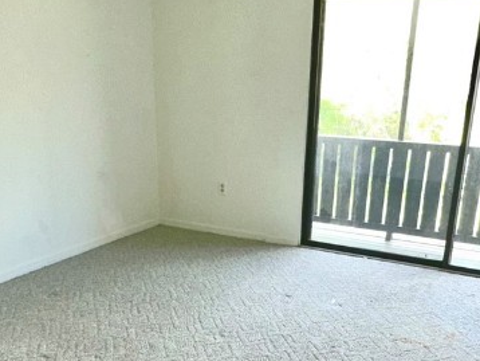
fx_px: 555
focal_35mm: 40
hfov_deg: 46.7
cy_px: 285
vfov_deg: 35.0
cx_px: 255
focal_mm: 2.2
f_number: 2.2
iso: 125
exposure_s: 1/121
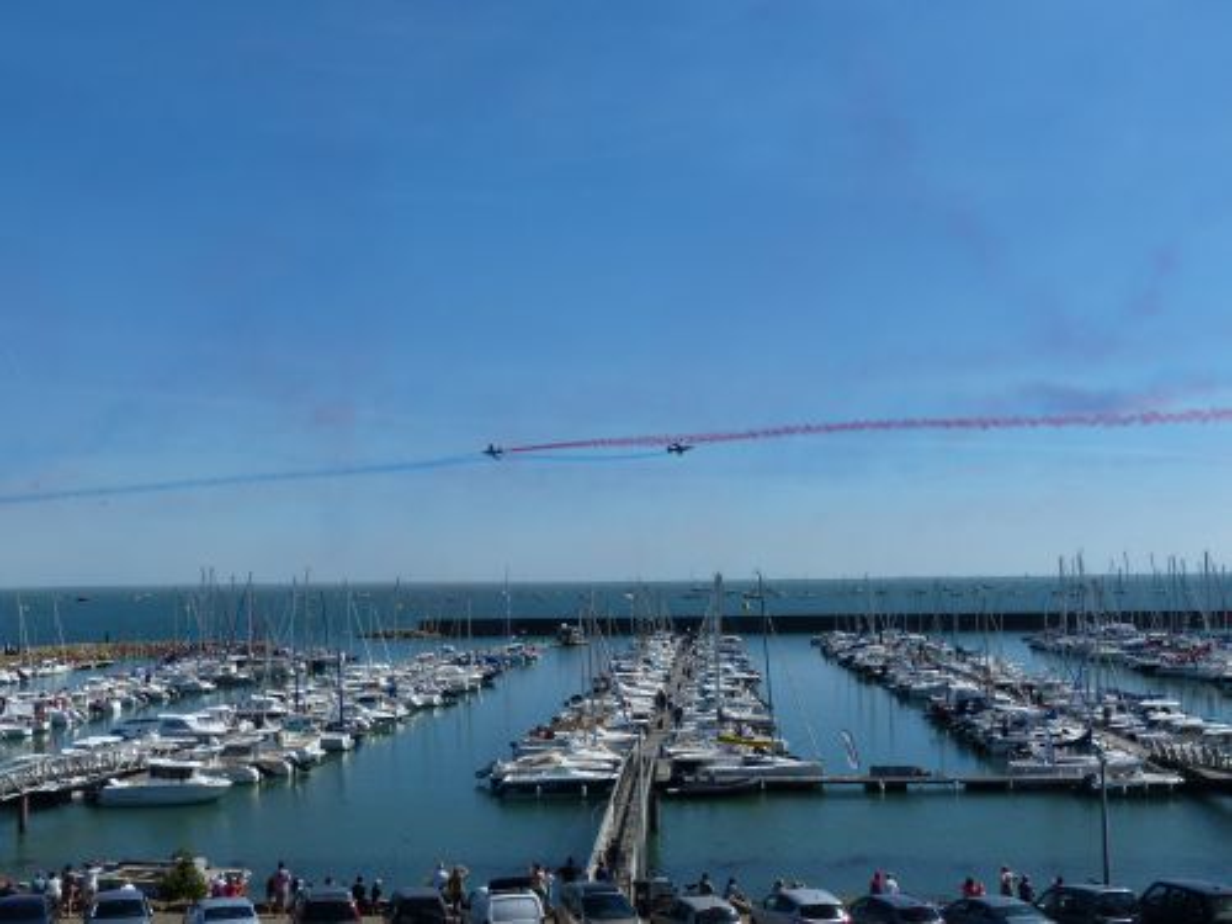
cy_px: 462
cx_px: 616
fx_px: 1388
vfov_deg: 36.8
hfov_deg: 47.9
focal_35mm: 39
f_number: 4.5
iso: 100
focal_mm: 7
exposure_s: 1/1300
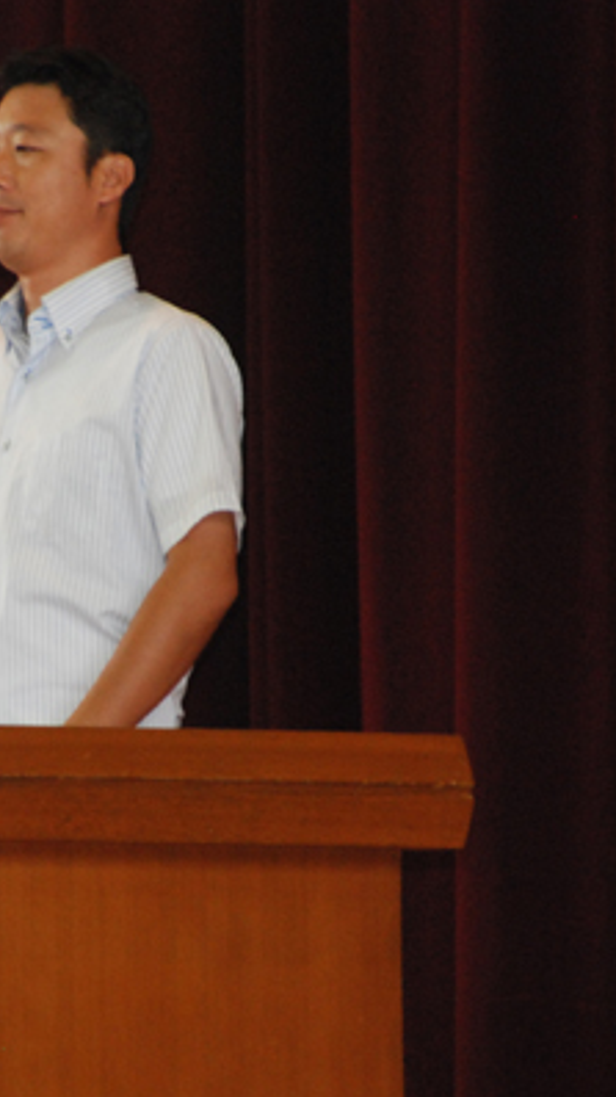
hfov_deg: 1.7
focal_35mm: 714
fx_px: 20755
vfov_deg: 3.0
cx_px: 36
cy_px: 547
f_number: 6.3
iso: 1600
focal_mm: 300
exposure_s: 1/80
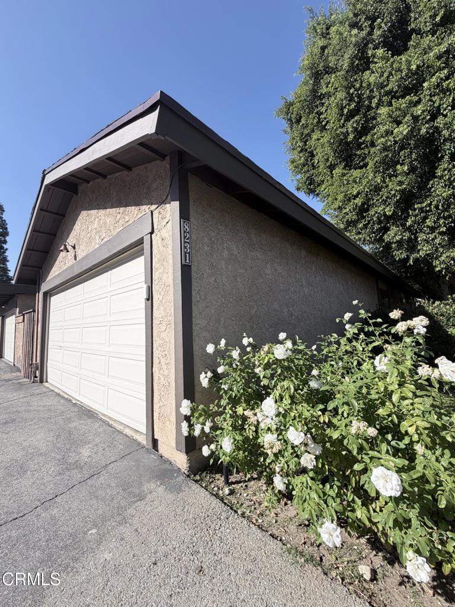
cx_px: 228
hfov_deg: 85.7
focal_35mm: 14
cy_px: 304
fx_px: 245
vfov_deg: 102.1
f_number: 2.2
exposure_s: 1/770
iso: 25
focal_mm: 2.22
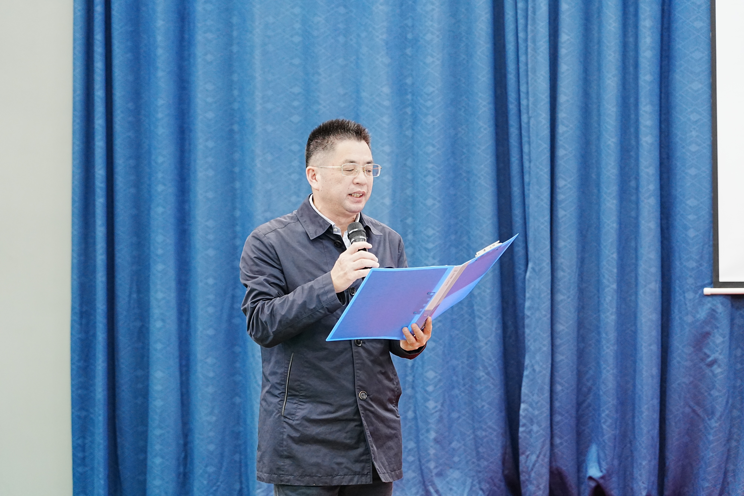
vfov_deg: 19.5
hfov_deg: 28.8
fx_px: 1447
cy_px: 248
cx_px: 372
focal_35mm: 70
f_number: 4
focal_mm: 70
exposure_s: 1/80
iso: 3200
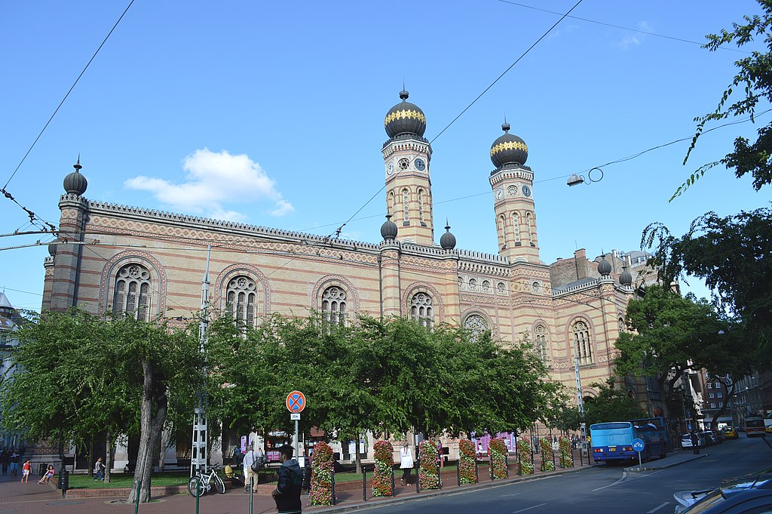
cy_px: 257
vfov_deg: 47.9
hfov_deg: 67.4
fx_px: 579
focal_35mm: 27
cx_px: 386
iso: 100
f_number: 6.3
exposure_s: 1/160
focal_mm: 18
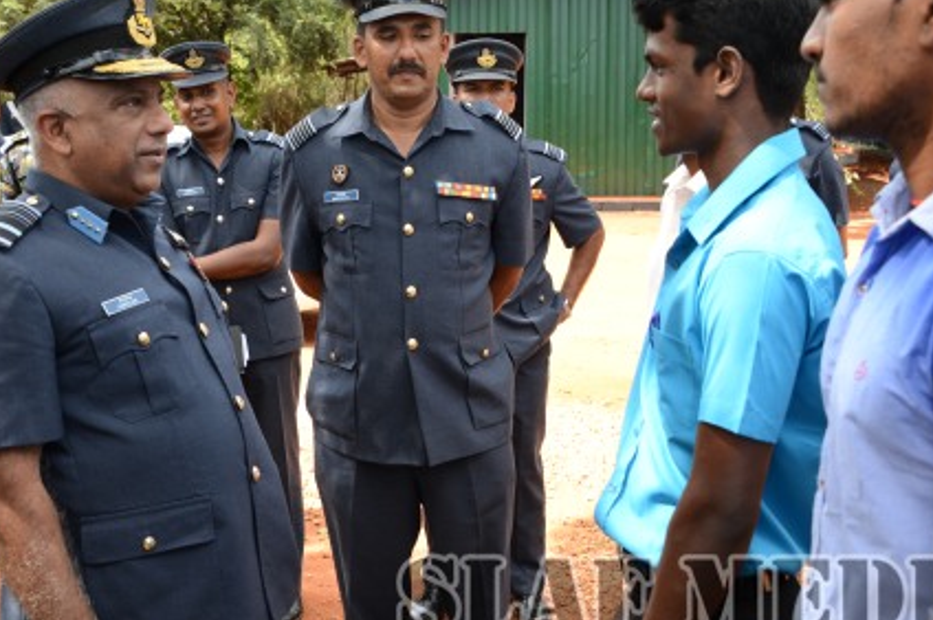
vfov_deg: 26.4
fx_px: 1321
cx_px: 458
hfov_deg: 38.9
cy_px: 288
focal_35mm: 51
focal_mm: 36
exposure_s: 1/100
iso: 250
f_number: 8
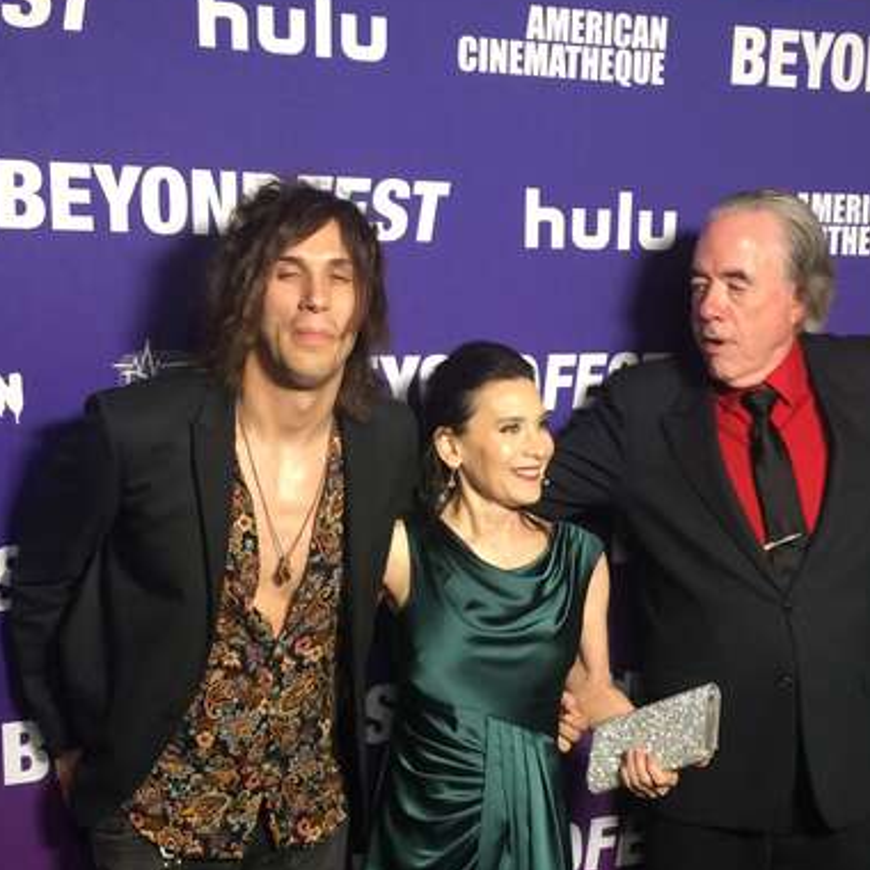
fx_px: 1535
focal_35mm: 54
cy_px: 543
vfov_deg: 31.5
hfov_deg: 31.6
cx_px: 499
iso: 80
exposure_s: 1/30
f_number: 2.2
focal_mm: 4.15
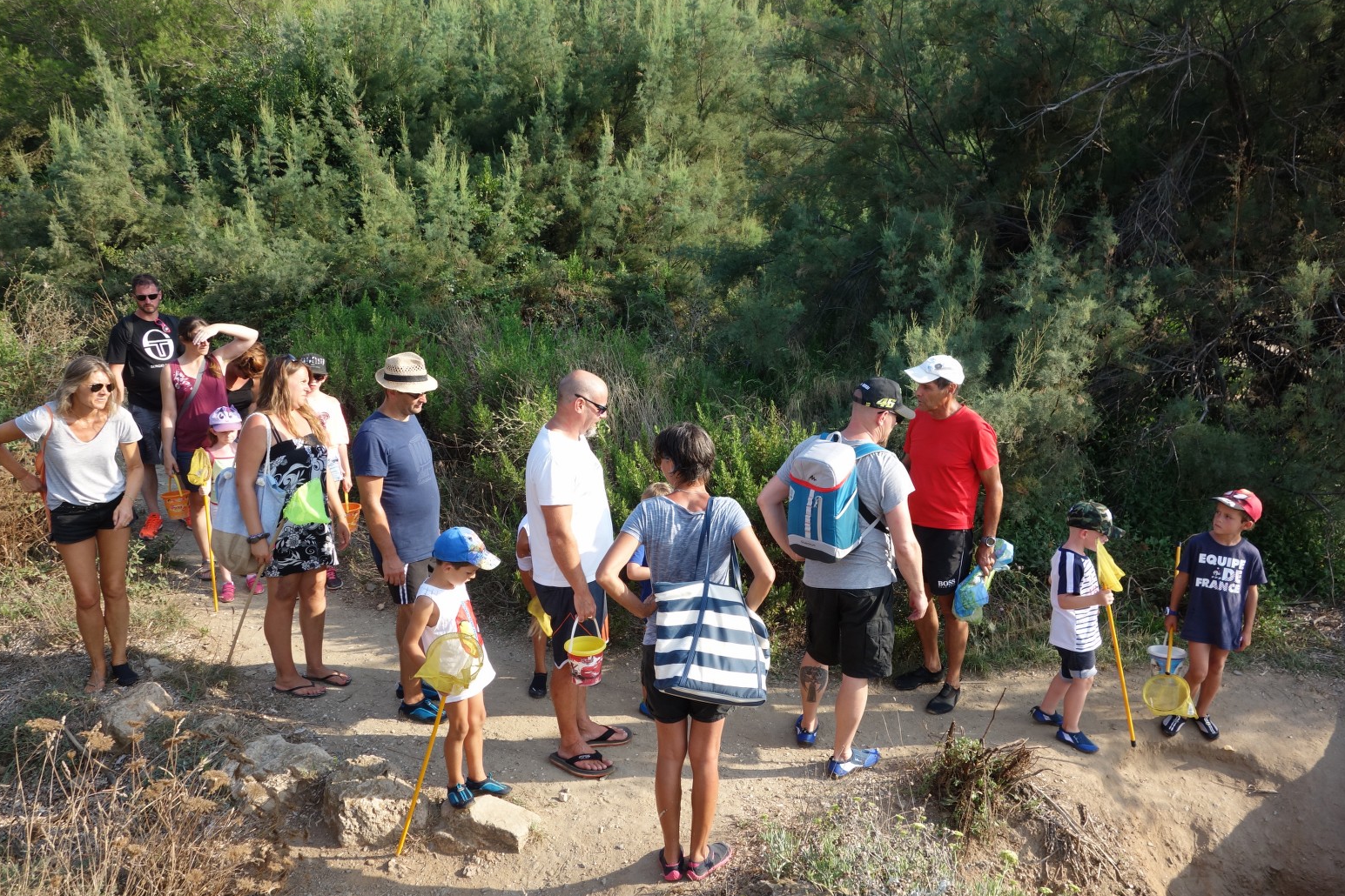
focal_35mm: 29
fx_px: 1083
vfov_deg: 45.0
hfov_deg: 63.6
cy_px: 441
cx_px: 694
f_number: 5.6
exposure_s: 1/160
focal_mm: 10.4
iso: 125
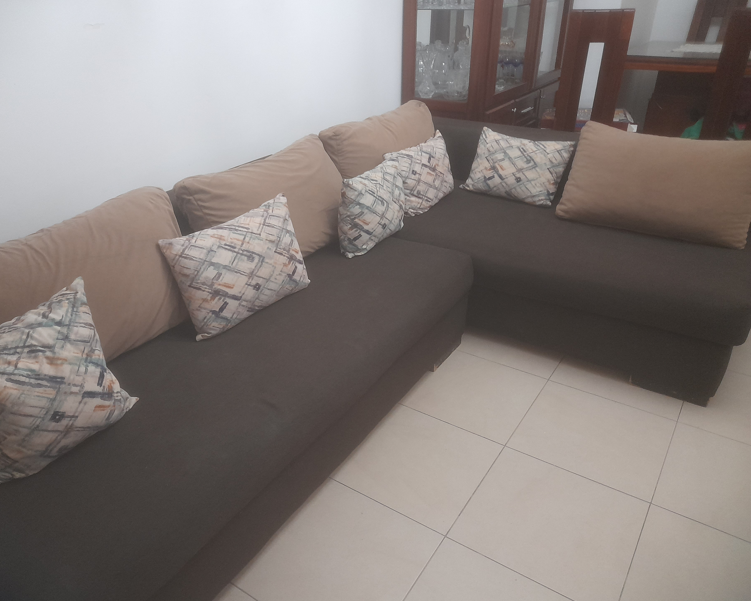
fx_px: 600
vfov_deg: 53.2
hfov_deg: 63.9
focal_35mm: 27
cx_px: 338
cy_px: 304
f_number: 2
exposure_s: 1/25
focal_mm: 4.6
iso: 400
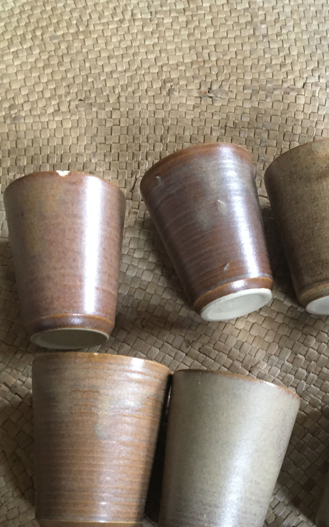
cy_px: 345
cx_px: 222
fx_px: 631
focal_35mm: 44
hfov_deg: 29.0
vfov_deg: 44.7
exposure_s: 1/17
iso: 400
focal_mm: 4.15
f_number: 2.2
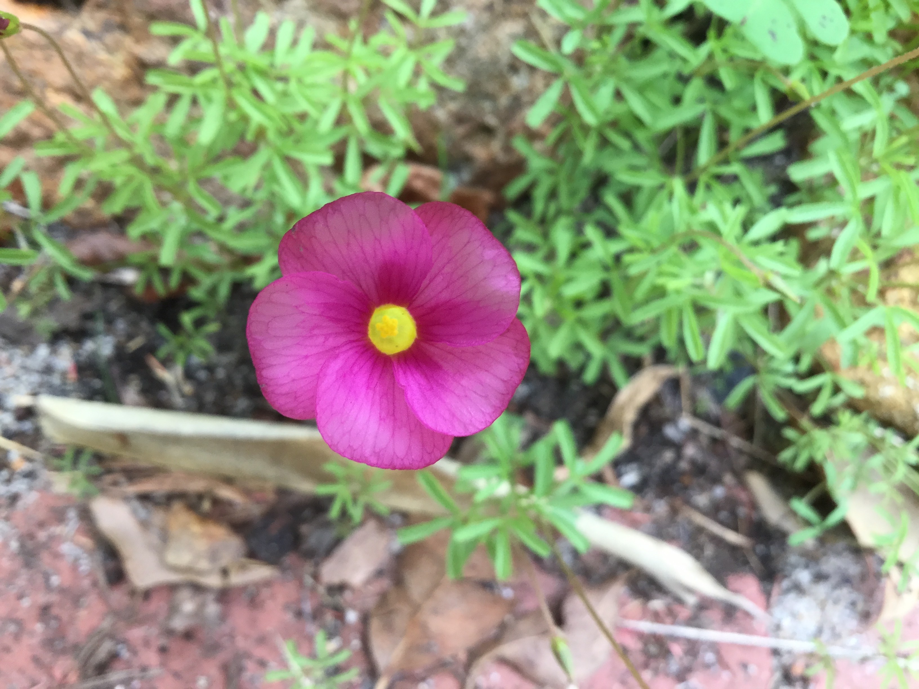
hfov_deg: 58.4
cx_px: 460
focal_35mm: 31
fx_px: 823
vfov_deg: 45.4
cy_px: 344
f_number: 2.4
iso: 32
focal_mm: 3.3
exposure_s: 1/33
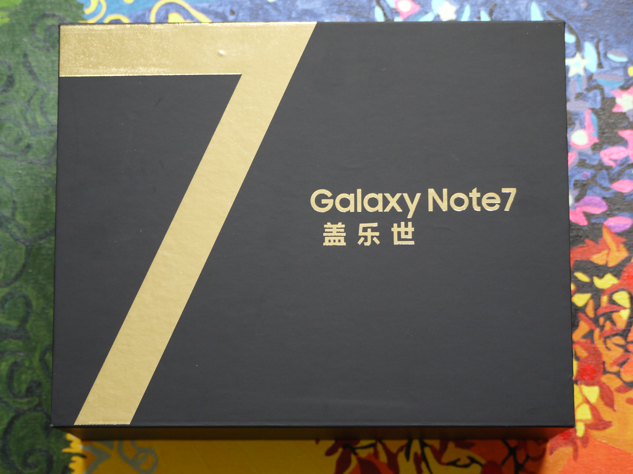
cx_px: 316
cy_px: 237
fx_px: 1865
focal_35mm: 102
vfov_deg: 14.5
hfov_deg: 19.3
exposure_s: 1/100
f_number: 4
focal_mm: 51
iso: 500
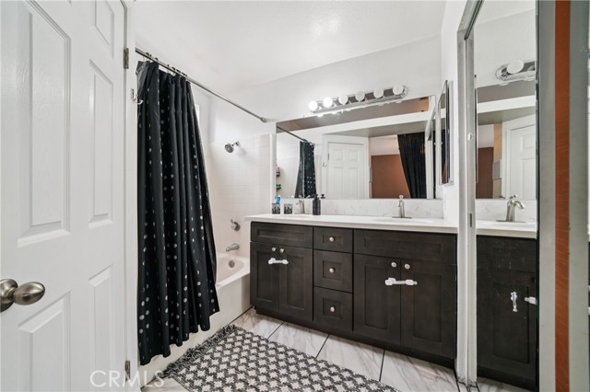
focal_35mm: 13
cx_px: 295
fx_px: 213
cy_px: 196
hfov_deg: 108.4
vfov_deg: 85.4
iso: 400
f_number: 8
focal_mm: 13
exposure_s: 1/10
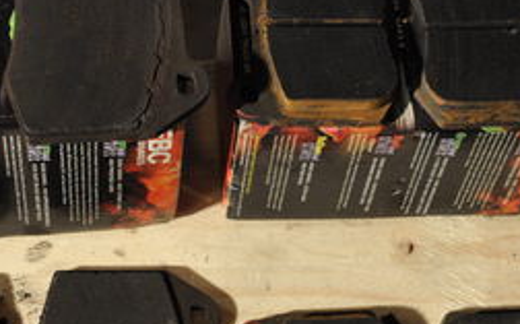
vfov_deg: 12.9
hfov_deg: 20.5
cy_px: 230
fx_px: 1430
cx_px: 144
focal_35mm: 101
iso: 400
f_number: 4.2
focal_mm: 26
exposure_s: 1/40
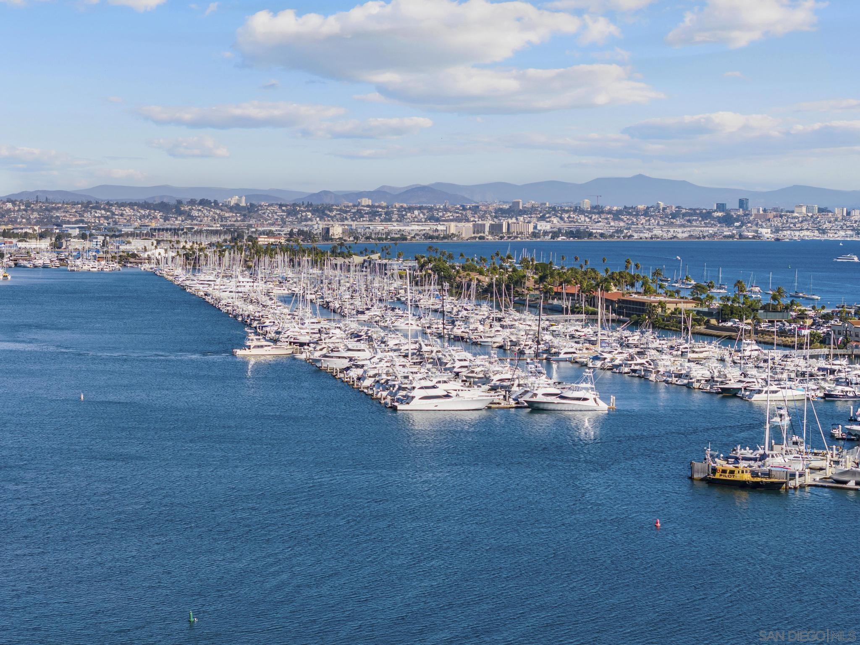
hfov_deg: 27.8
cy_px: 322
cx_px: 430
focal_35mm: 70
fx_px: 1739
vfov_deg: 21.0
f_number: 2.8
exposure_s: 1/320
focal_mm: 19.35
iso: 100
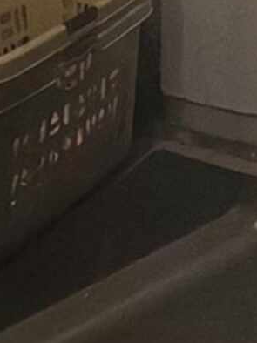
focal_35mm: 208
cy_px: -255
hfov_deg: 7.1
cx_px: 344
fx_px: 2061
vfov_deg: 9.1
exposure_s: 1/24
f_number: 1.78
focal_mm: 6.86
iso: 1000
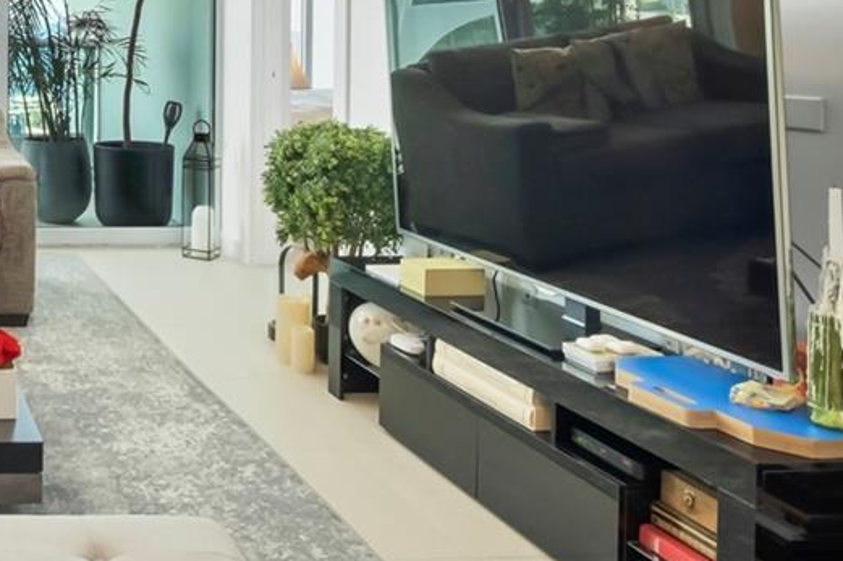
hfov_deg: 37.5
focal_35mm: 43
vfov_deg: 30.0
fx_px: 1007
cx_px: -99
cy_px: 66
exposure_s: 1/15
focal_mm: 9
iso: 640
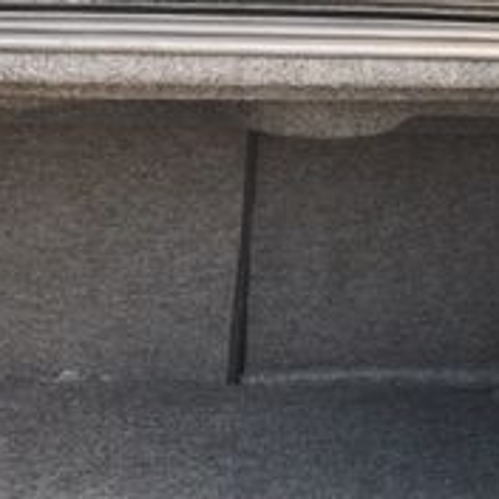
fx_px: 2169
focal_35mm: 133
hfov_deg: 13.1
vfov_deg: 13.1
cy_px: 332
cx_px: 196
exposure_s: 1/160
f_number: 4.2
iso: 800
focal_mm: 29
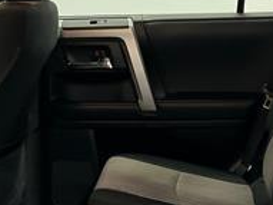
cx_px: 177
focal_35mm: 87
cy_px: 208
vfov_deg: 16.6
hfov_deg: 22.4
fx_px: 686
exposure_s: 1/30
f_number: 1.5
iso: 800
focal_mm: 5.7
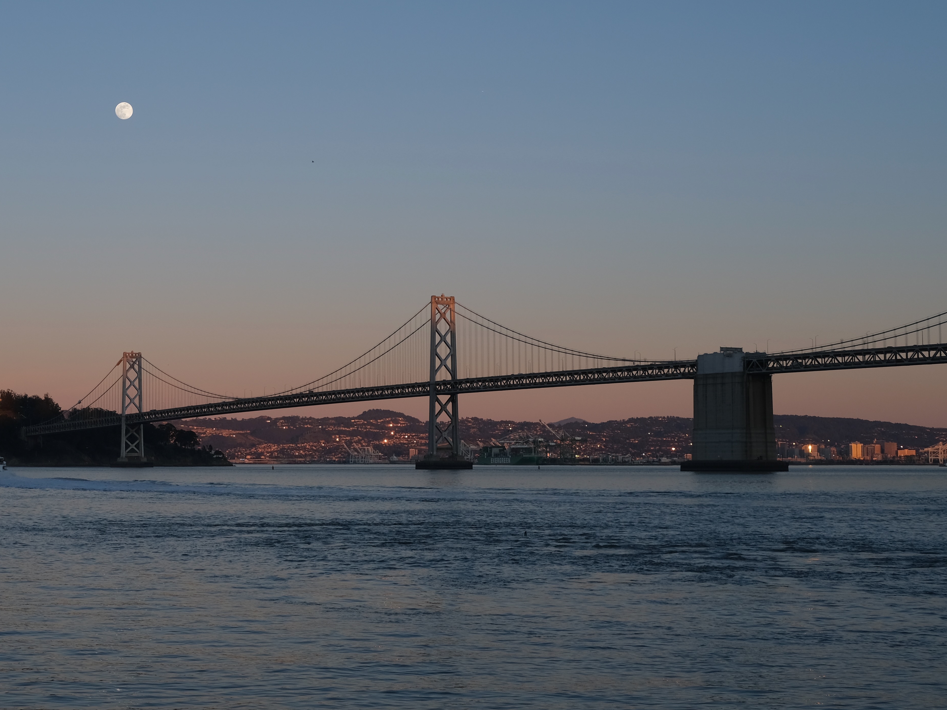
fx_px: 1806
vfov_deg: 22.2
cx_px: 161
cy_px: 323
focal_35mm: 66
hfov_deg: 28.6
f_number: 5
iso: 160
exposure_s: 1/240
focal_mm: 27
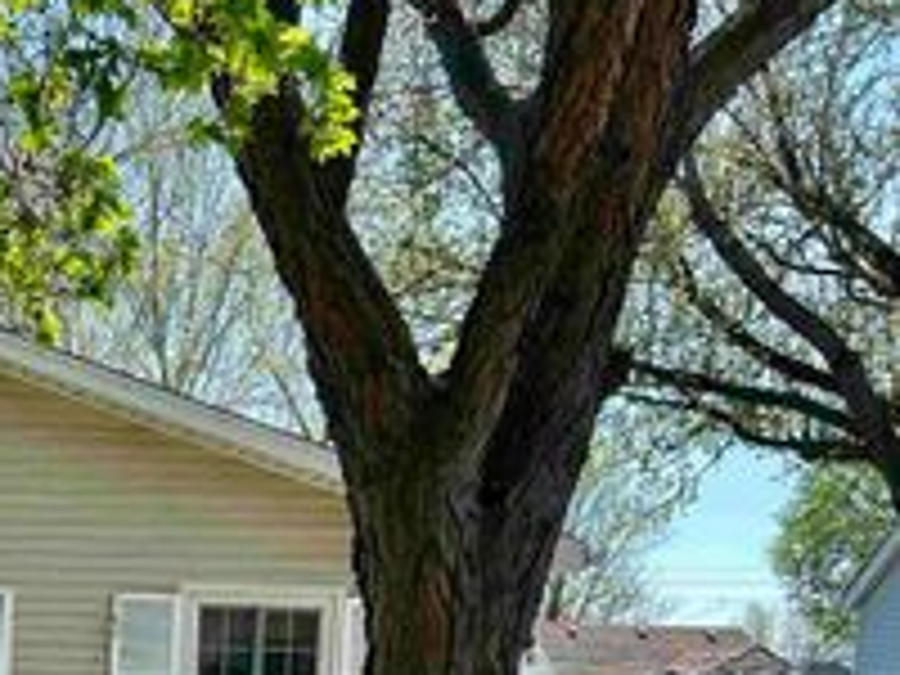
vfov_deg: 21.2
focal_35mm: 65
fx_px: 1690
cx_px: -220
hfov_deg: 26.1
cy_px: 785
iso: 50
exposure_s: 1/1621
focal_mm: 5.7
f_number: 1.5
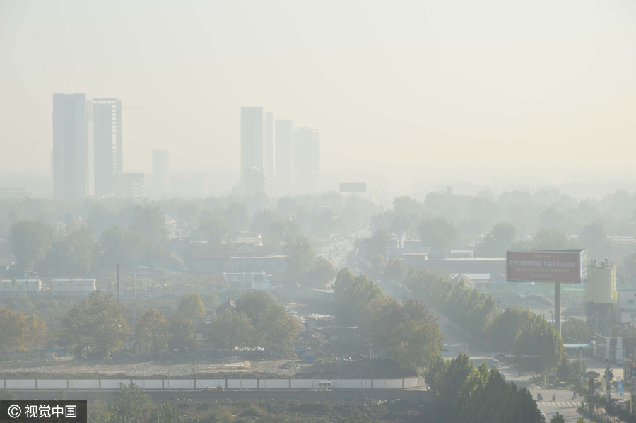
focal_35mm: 128
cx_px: 318
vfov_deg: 10.7
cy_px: 212
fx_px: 2250
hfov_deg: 16.1
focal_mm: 85
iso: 100
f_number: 8
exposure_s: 1/320
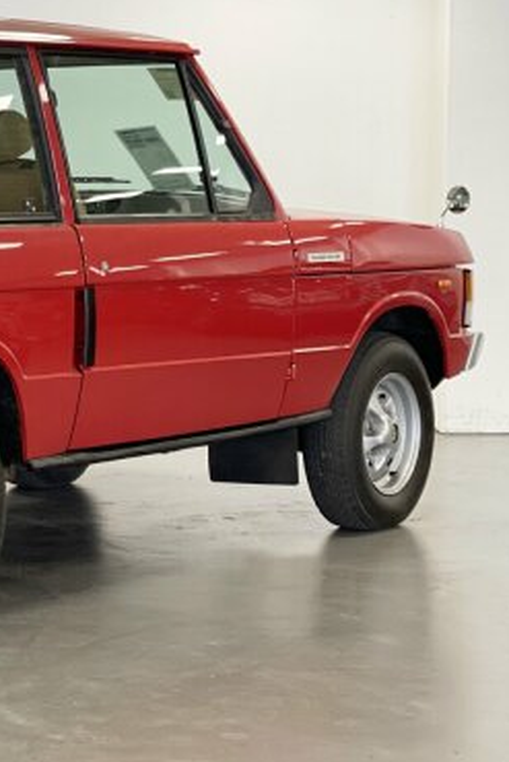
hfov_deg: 11.6
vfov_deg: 17.8
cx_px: -138
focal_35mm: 115
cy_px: 315
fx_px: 2436
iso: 250
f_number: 2.2
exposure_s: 1/84
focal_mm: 7.5
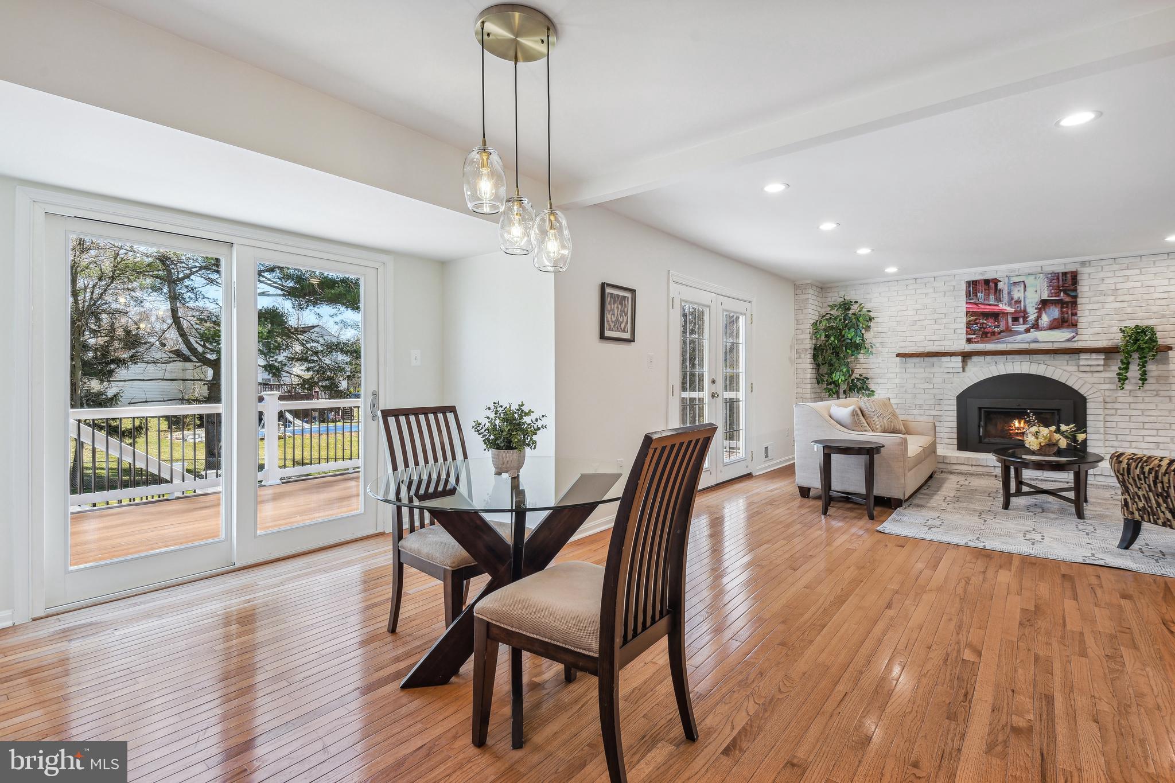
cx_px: 588
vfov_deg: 70.4
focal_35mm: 17
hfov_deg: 93.3
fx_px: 555
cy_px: 392
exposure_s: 1/25
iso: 400
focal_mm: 17
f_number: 8
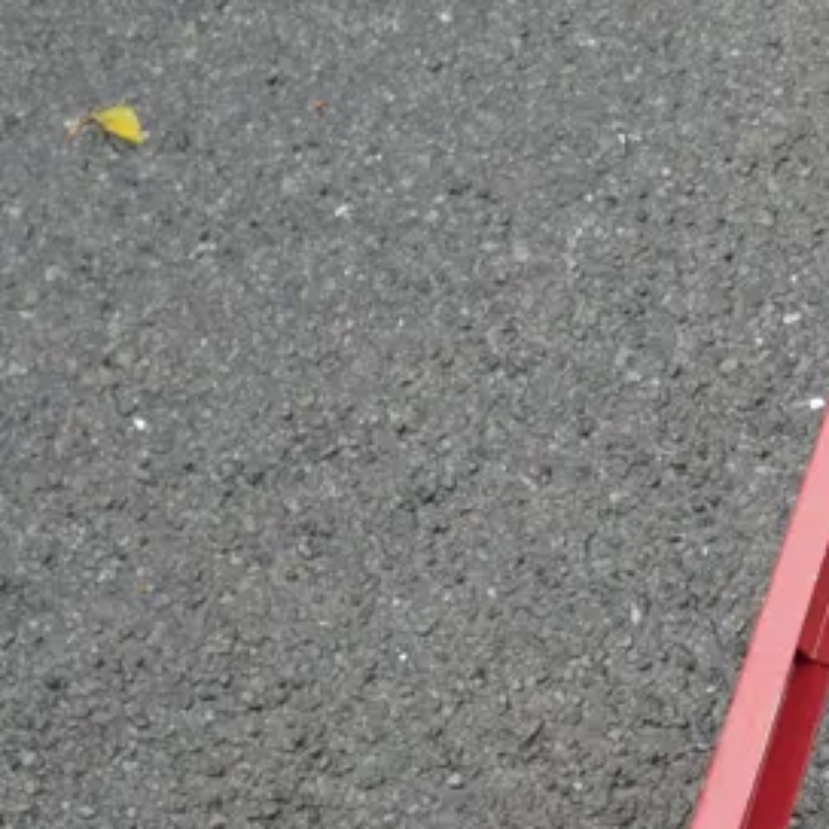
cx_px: 1308
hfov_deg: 15.7
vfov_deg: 16.9
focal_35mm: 100
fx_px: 2709
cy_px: 876
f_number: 3.6
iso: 200
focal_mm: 15
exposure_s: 1/100
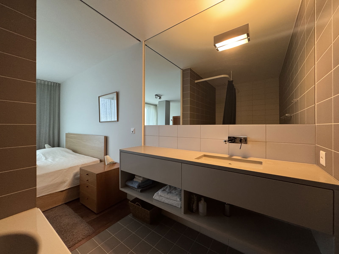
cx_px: 170
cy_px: 127
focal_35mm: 14
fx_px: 137
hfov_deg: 102.1
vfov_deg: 85.7
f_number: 2.2
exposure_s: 1/50
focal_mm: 2.22
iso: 500
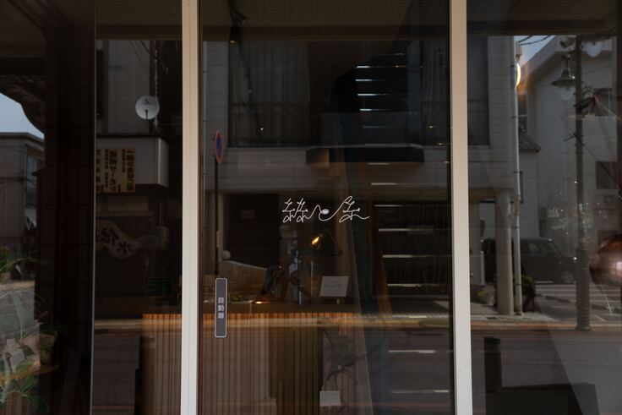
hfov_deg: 45.0
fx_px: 752
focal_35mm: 44
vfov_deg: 30.9
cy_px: 208
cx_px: 311
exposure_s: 1/800
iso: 320
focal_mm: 29
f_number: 4
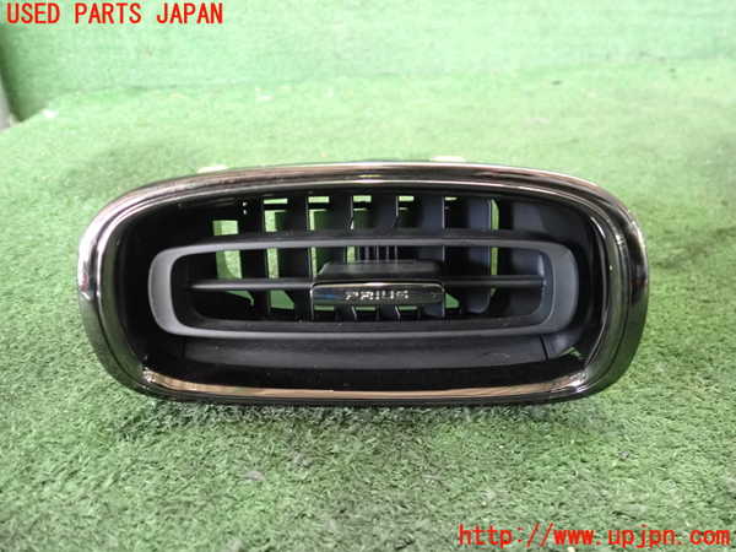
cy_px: 276
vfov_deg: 46.8
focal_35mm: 30
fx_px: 638
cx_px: 368
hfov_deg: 60.0
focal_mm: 5.4
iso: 1600
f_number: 2.3
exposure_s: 1/50
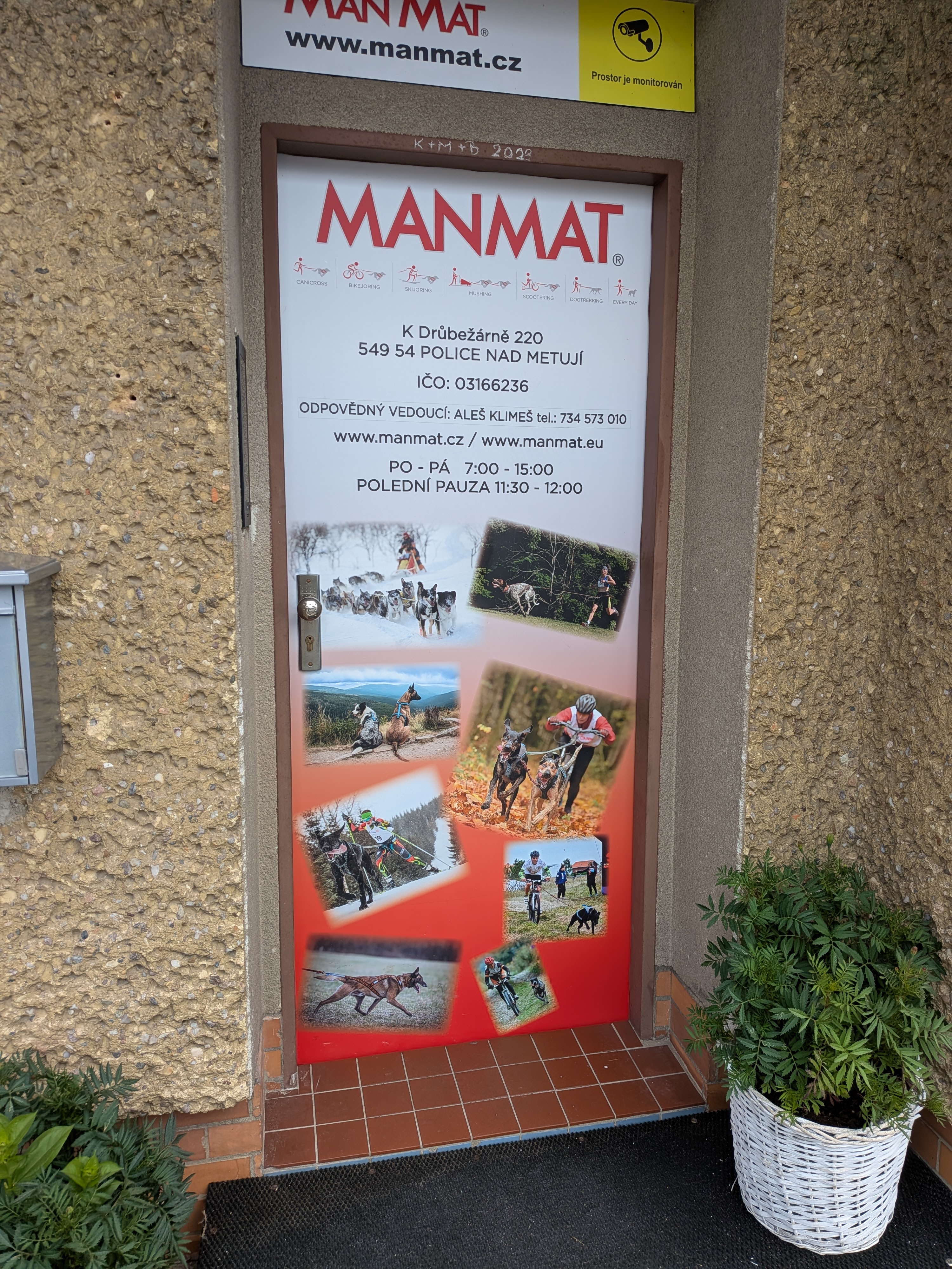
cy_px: 634
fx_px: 880
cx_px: 476
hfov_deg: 56.8
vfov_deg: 71.6
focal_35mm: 24
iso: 30
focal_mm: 4.53
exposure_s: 1/289
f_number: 1.7
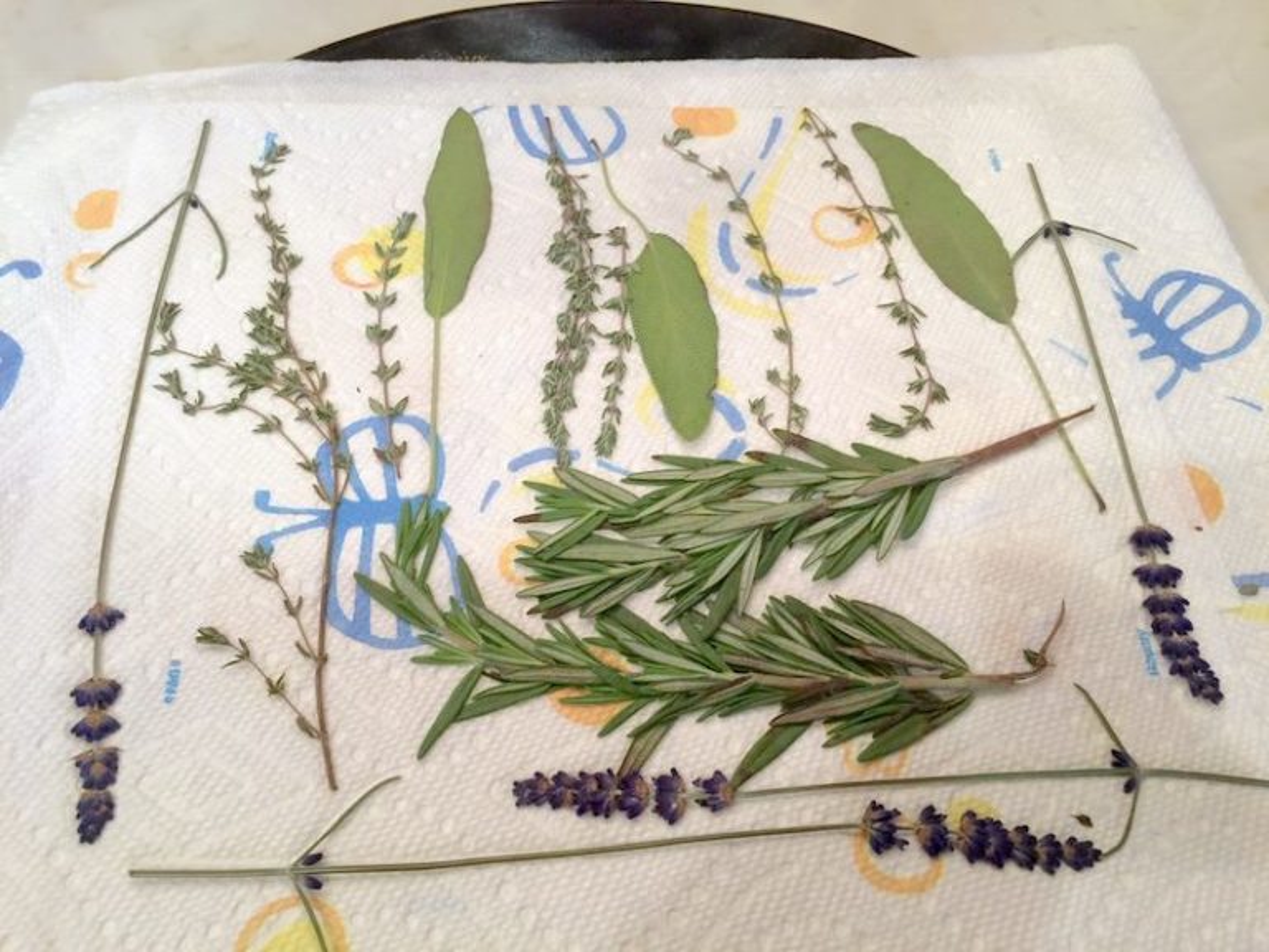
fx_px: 1063
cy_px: 476
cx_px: 634
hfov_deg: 61.7
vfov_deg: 48.2
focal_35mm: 29
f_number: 2.2
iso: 64
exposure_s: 1/15
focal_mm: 4.15
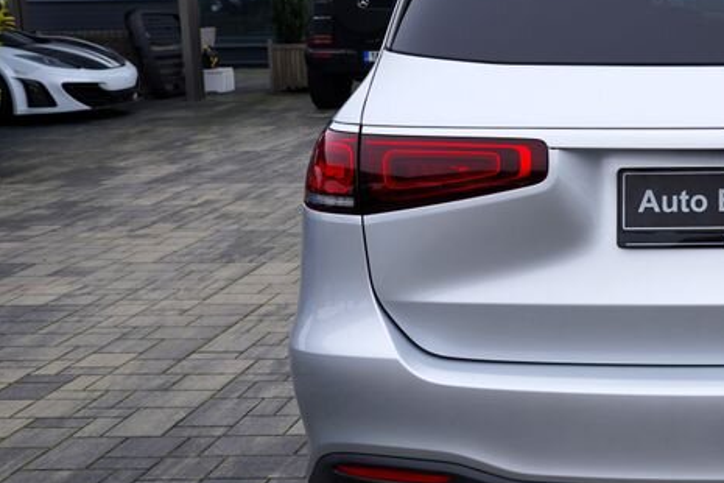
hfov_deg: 28.1
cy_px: 183
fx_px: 1327
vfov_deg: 20.6
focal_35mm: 66
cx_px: 771
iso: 100
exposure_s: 1/125
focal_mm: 30
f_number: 6.3
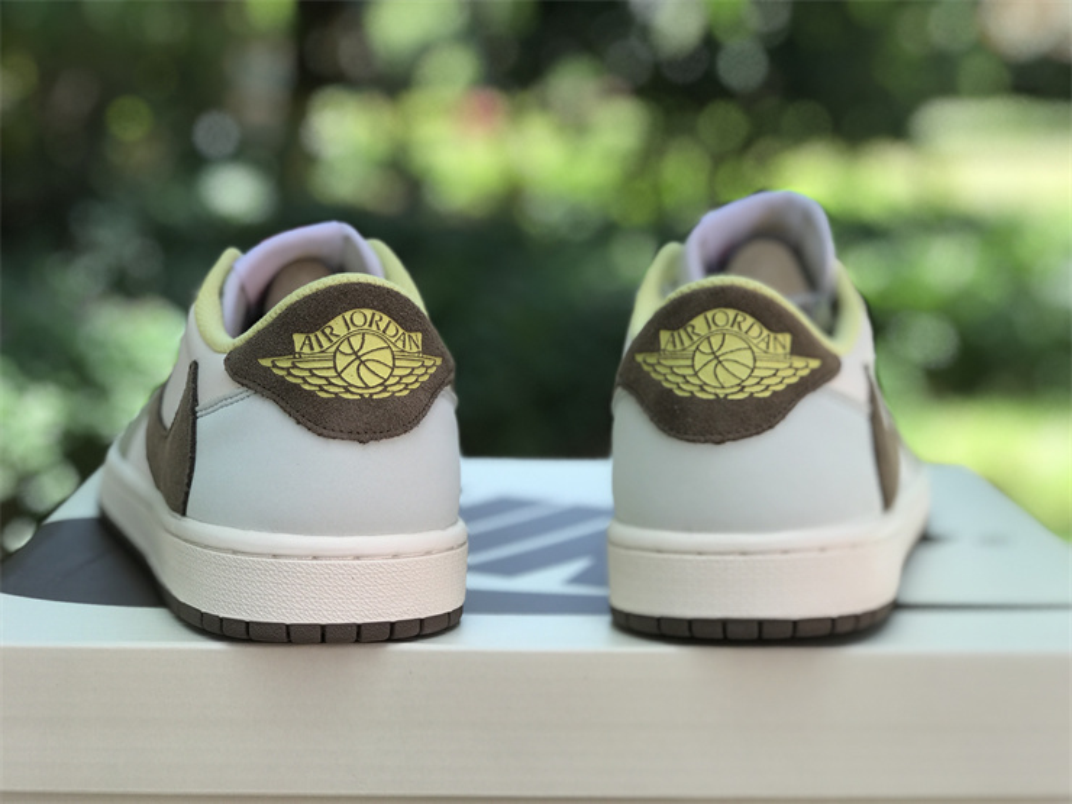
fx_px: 1765
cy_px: 402
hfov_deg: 33.8
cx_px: 536
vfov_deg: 25.7
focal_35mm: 57
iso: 20
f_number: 2.8
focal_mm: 6.6
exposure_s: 1/109
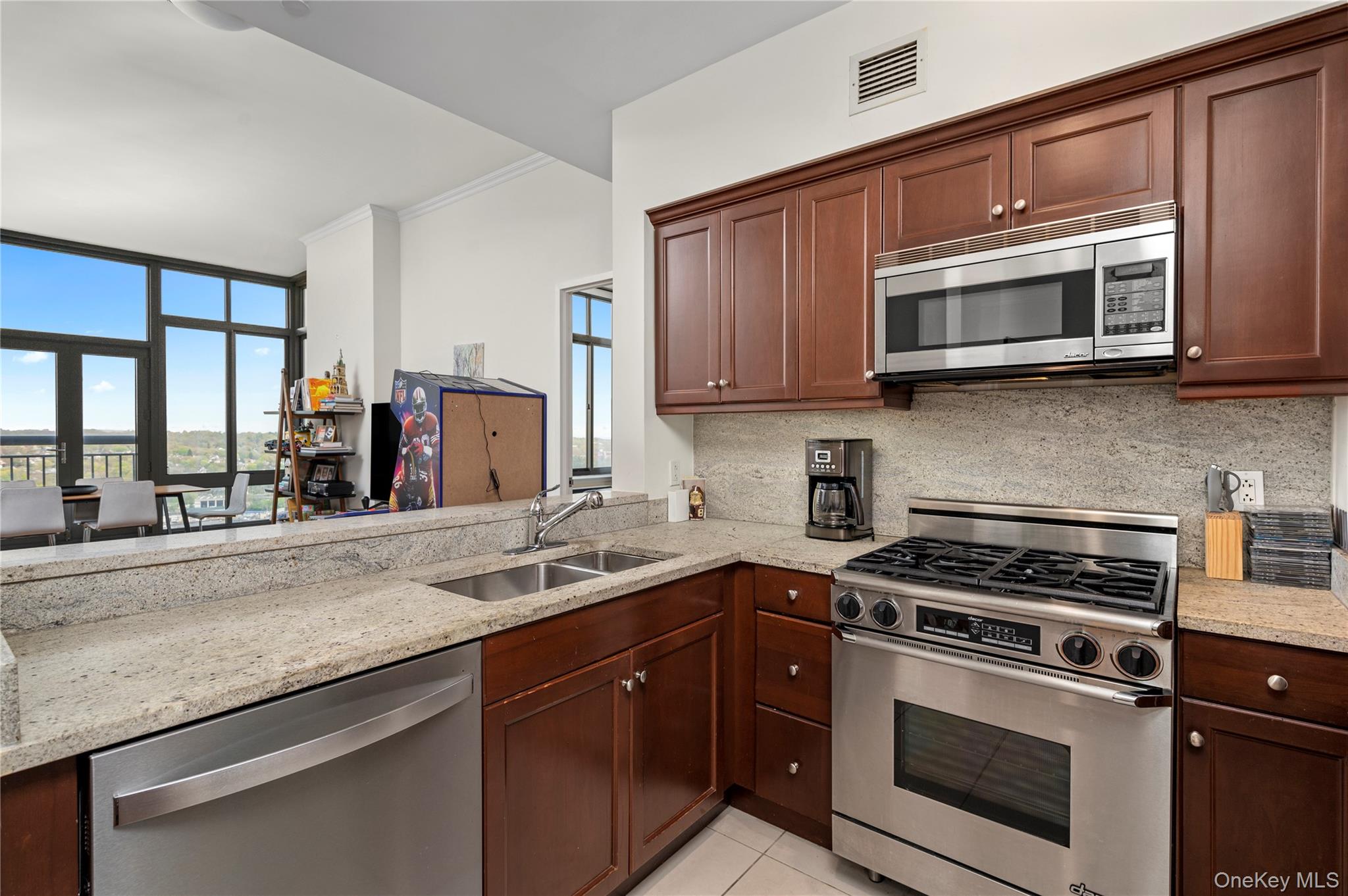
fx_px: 617
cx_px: 674
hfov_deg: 95.0
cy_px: 448
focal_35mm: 16
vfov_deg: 72.0
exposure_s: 1/2.5
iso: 320
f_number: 7.1
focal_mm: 16.5
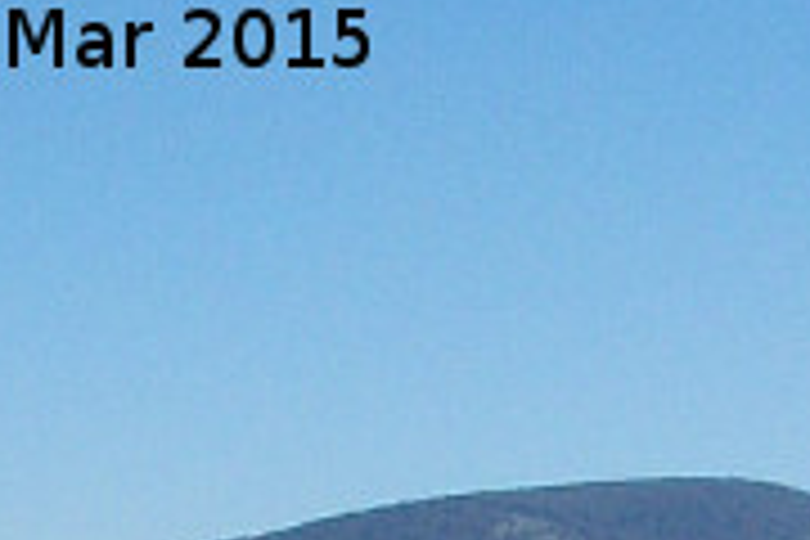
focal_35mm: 162
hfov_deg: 12.5
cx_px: 878
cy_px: 1332
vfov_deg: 7.8
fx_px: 3645
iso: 80
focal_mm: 6.3
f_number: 5.6
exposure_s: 1/400
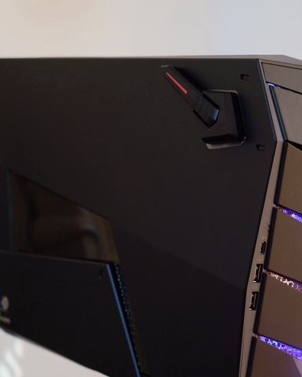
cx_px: 239
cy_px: 247
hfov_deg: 14.9
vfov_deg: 18.6
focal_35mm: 103
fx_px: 1151
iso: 640
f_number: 2.8
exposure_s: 1/5
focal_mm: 35
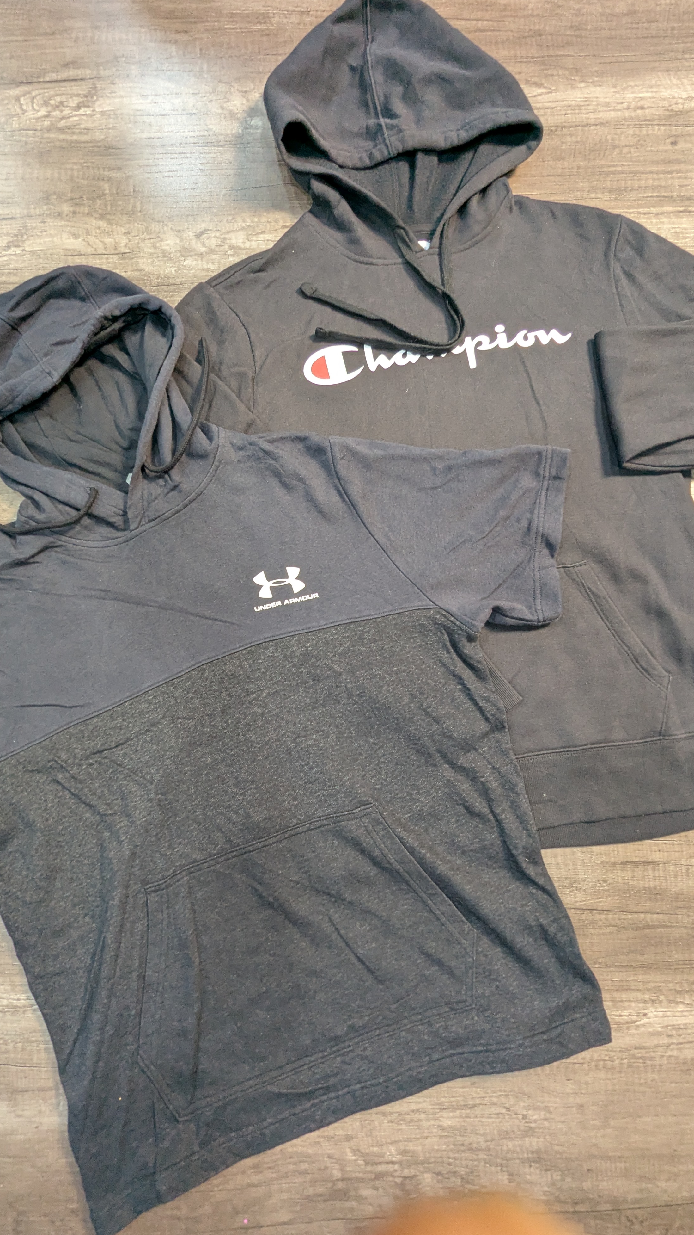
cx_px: 332
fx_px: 589
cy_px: 624
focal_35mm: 18
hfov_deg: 61.0
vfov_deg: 92.7
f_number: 2.2
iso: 254
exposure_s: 1/50
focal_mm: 2.35
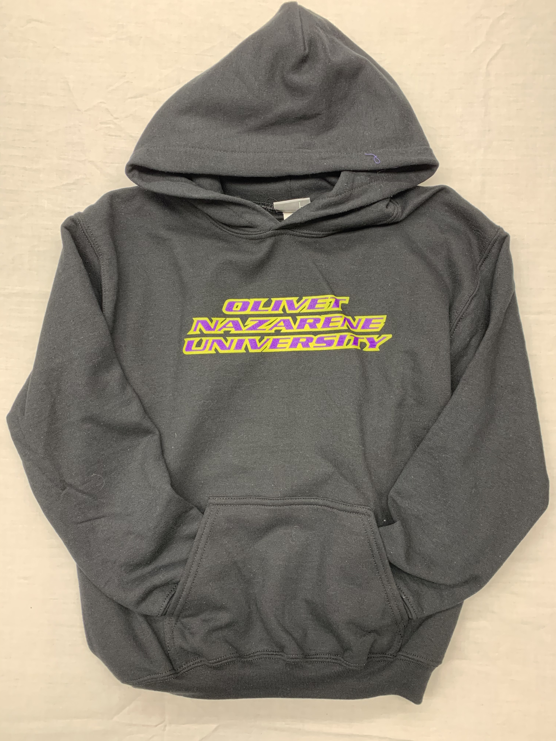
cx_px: 278
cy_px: 370
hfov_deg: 53.1
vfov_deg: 67.3
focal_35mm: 26
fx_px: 557
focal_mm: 4.25
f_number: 1.8
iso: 125
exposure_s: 1/60
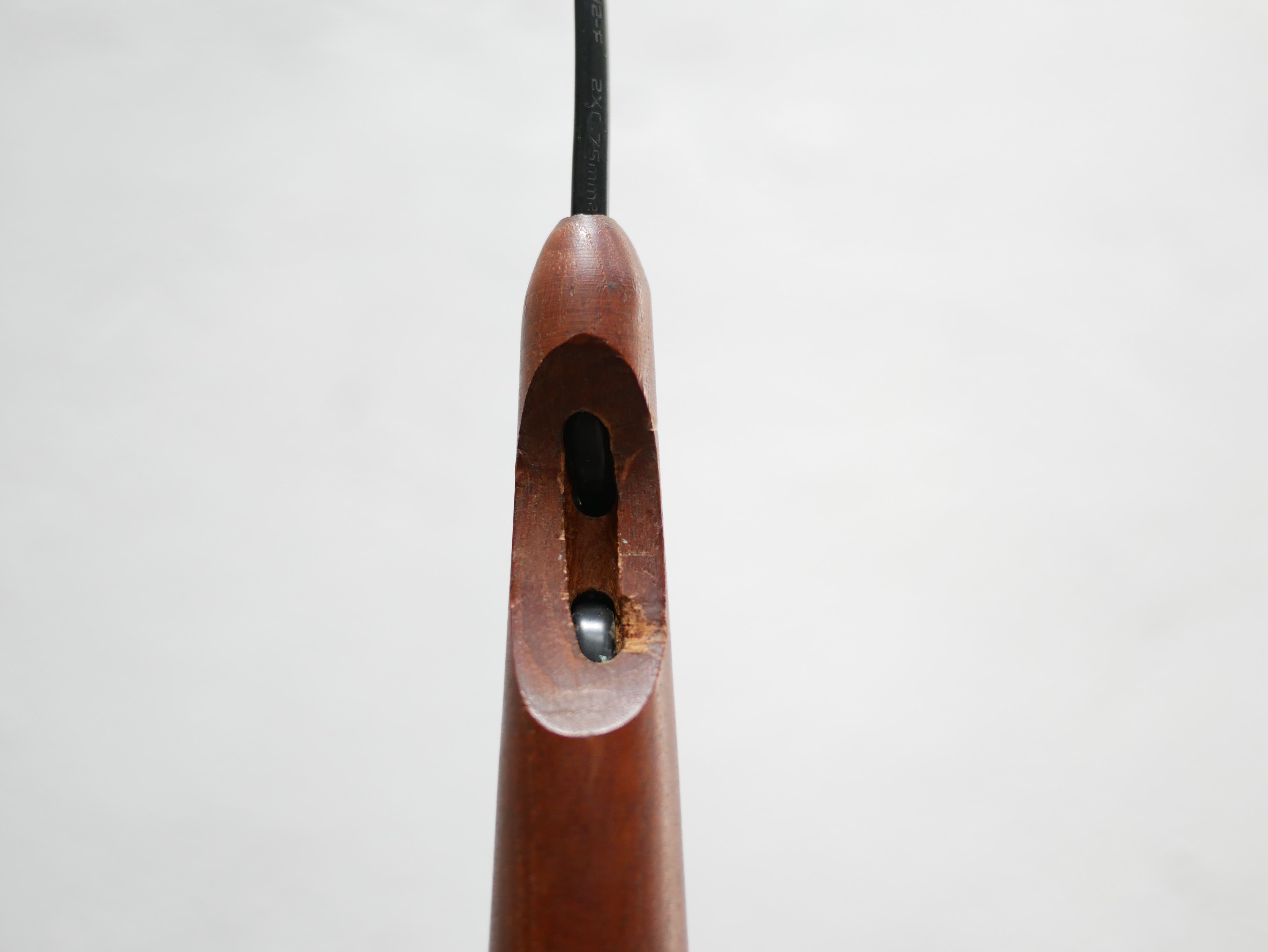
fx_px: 1466
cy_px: 476
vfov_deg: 36.0
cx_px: 634
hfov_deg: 46.8
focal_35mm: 40
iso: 320
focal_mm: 20
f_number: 1.7
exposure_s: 1/60
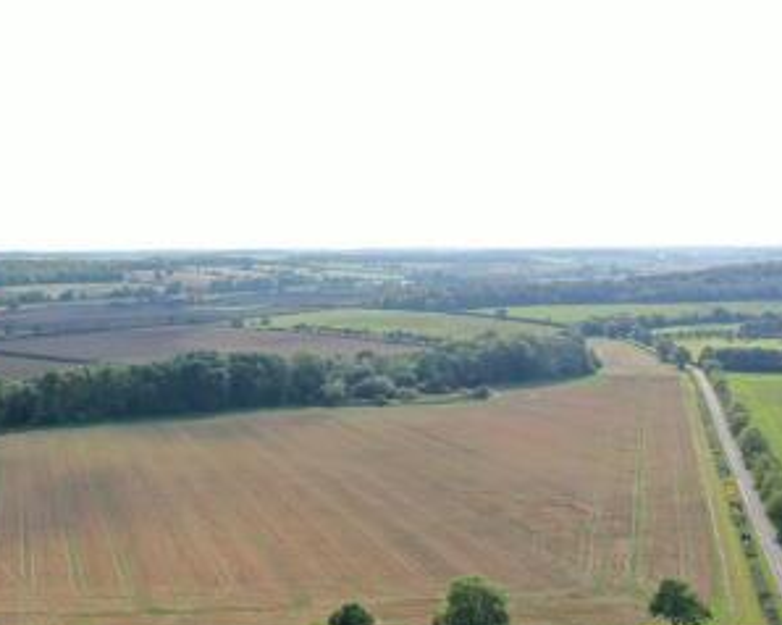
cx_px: 210
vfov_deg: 35.6
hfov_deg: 42.7
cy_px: 319
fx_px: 971
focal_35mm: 42
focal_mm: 10.26
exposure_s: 1/320
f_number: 5.6
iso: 100
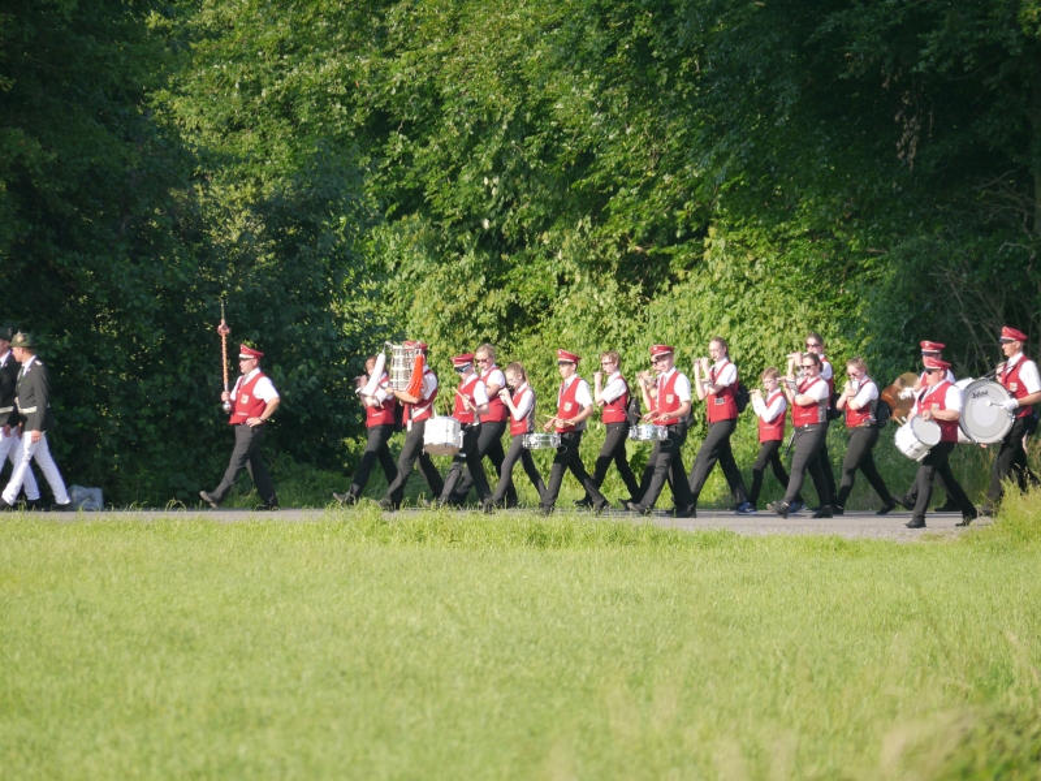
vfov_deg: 2.5
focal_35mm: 600
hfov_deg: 3.3
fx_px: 18044
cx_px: 520
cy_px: 390
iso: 320
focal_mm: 300
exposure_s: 1/500
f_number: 5.6
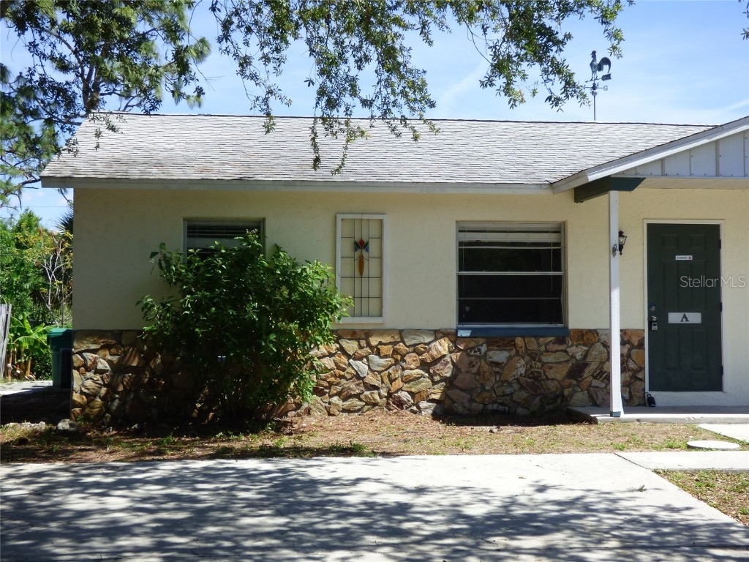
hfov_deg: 36.2
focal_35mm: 53
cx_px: 374
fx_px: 1147
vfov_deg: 27.5
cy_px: 281
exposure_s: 1/500
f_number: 3.9
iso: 100
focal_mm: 9.1
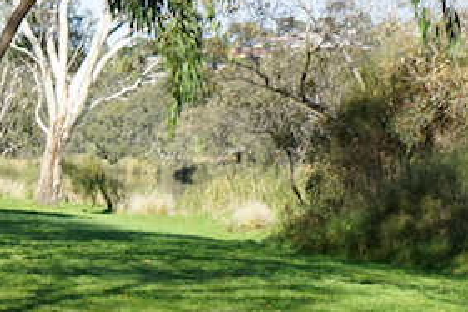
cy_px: 356
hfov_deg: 13.7
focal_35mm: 132
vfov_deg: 10.2
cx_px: -401
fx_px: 1715
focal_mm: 29
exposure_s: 1/100
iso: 100
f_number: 9
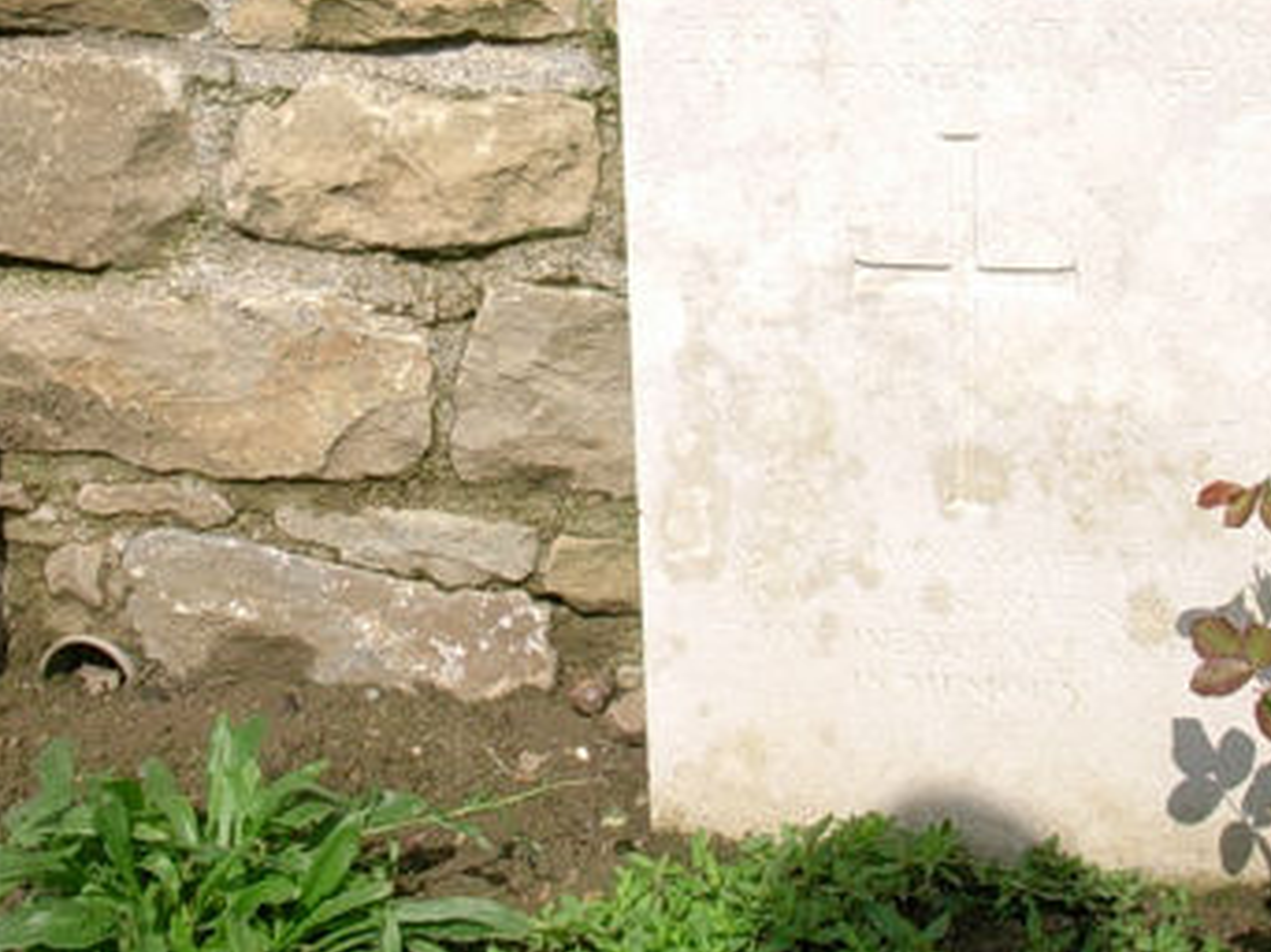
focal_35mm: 79
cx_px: 691
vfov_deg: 18.6
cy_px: 275
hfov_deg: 24.7
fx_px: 2899
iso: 70
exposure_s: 1/470
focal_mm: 6.7
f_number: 5.8
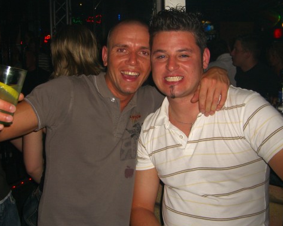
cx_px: 142
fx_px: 394
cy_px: 108
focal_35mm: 47
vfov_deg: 32.1
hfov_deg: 39.5
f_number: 2.8
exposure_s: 1/60
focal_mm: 7.9
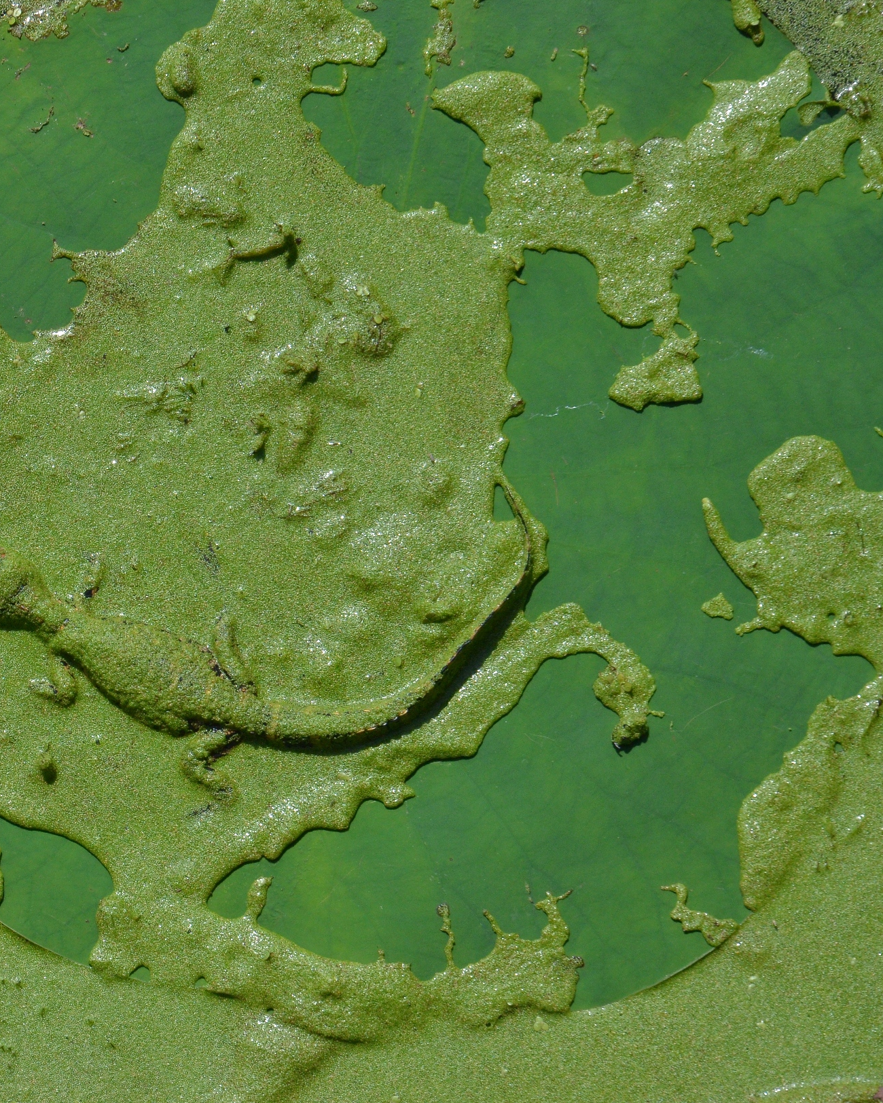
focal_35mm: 224
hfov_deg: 6.9
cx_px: 143
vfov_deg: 8.6
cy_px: 552
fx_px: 7308
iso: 800
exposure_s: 1/2500
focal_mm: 105
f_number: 13
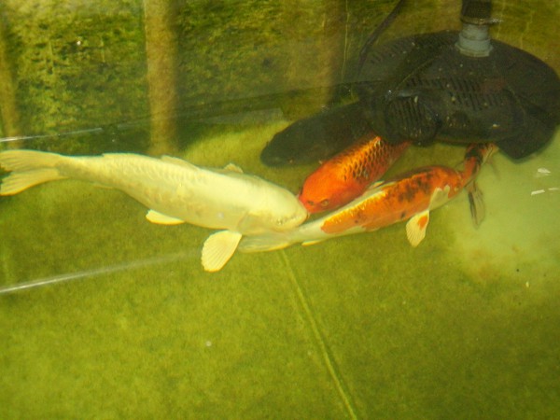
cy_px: 210
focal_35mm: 45
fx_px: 728
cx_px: 280
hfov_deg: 42.1
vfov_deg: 32.2
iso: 160
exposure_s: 1/80
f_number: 3
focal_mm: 7.6
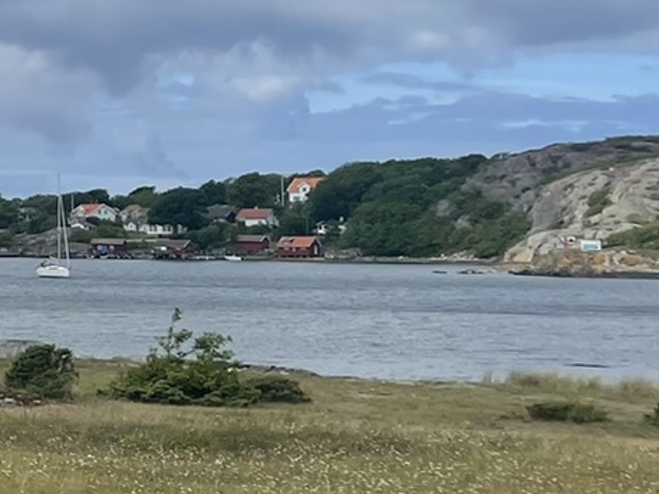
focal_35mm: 116
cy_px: 95
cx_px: -589
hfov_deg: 14.5
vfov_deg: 12.7
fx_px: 2208
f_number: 1.6
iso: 32
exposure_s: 1/5917
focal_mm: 5.1
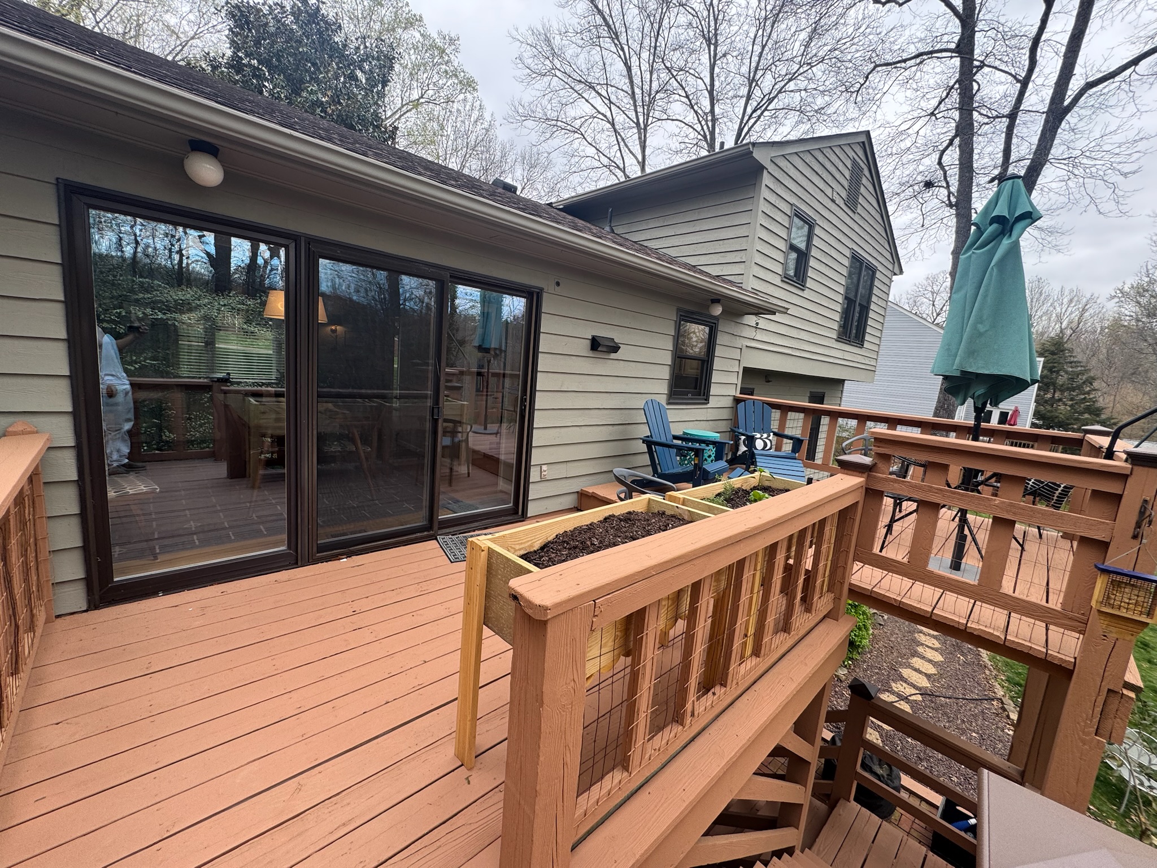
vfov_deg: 85.7
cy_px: 434
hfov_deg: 102.1
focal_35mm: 14
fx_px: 468
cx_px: 578
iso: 40
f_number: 2.2
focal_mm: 2.22
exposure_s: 1/218
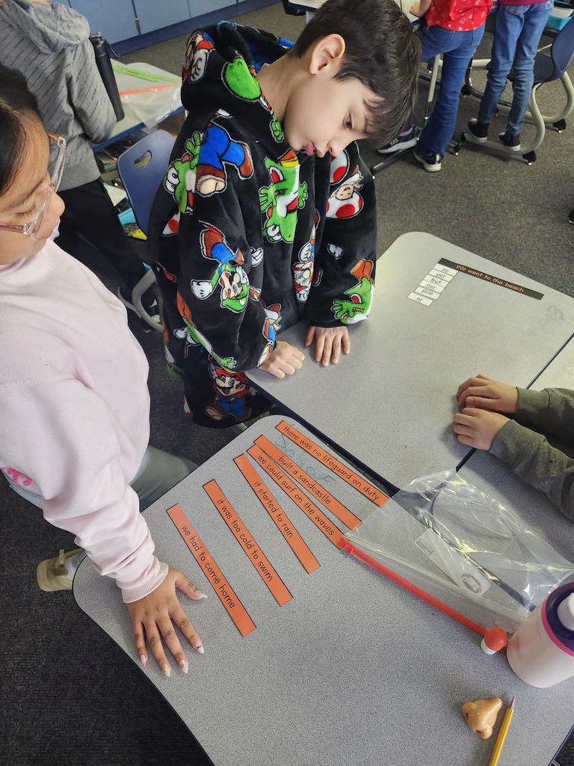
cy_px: 383
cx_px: 287
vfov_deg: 73.9
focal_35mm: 23
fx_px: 509
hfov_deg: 58.9
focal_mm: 5.54
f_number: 1.8
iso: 400
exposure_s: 1/120
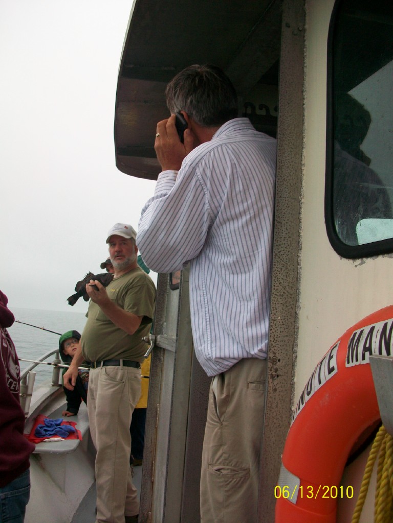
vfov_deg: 56.8
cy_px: 262
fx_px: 484
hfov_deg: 44.2
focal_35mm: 32
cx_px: 196
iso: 64
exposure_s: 1/250
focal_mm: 5.7
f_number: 2.8
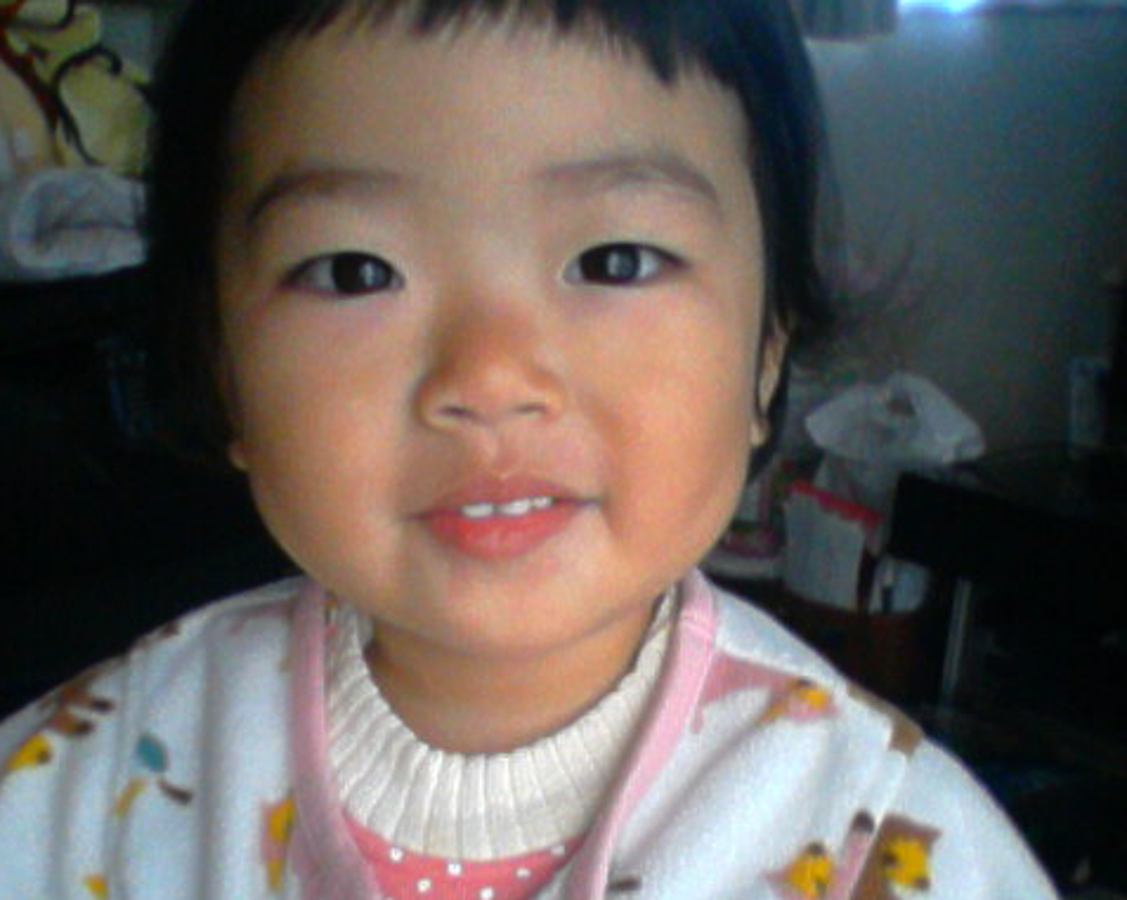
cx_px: 565
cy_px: 619
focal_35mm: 38
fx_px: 1267
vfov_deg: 38.6
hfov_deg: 48.0
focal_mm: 1.5
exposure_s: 1/27.8
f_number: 2.8
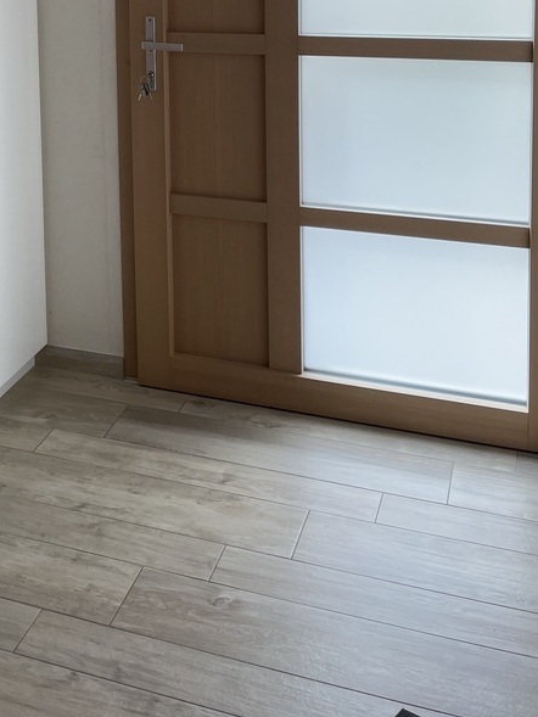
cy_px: 29
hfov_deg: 26.4
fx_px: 1098
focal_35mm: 53
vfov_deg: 33.6
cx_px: 30
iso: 32
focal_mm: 4.2
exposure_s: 1/217
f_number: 1.6
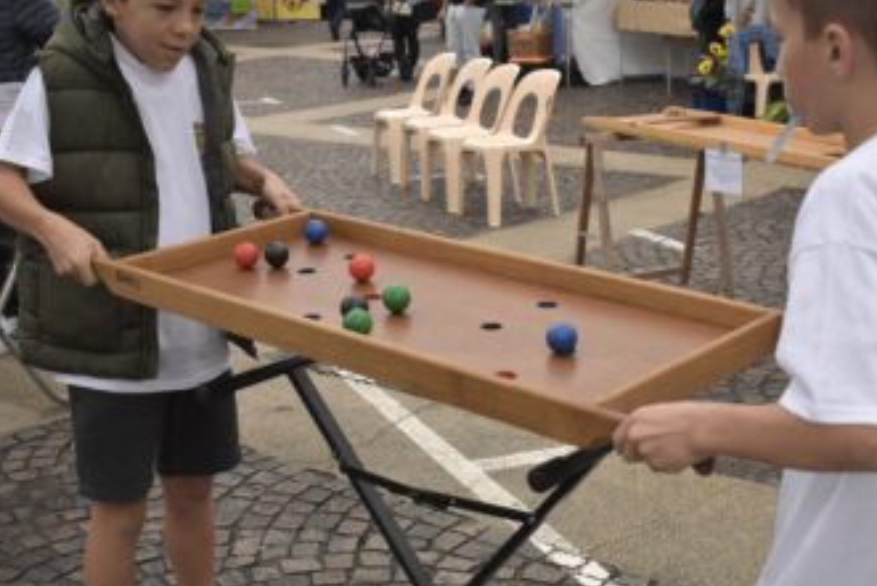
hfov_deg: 37.8
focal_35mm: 53
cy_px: 343
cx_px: 458
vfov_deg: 25.7
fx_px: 1282
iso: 1600
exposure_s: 1/4000
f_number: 5.6
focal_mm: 29
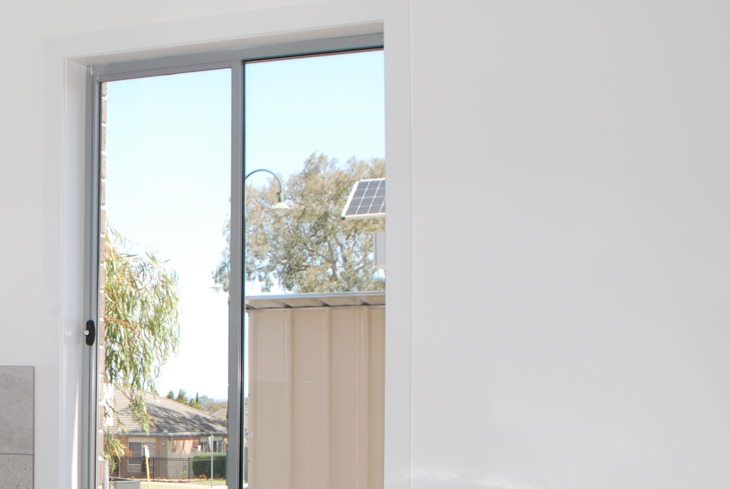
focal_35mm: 70
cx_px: 44
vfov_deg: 19.5
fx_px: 1421
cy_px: 302
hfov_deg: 27.5
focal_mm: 18
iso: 100
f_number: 6.3
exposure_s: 1/160
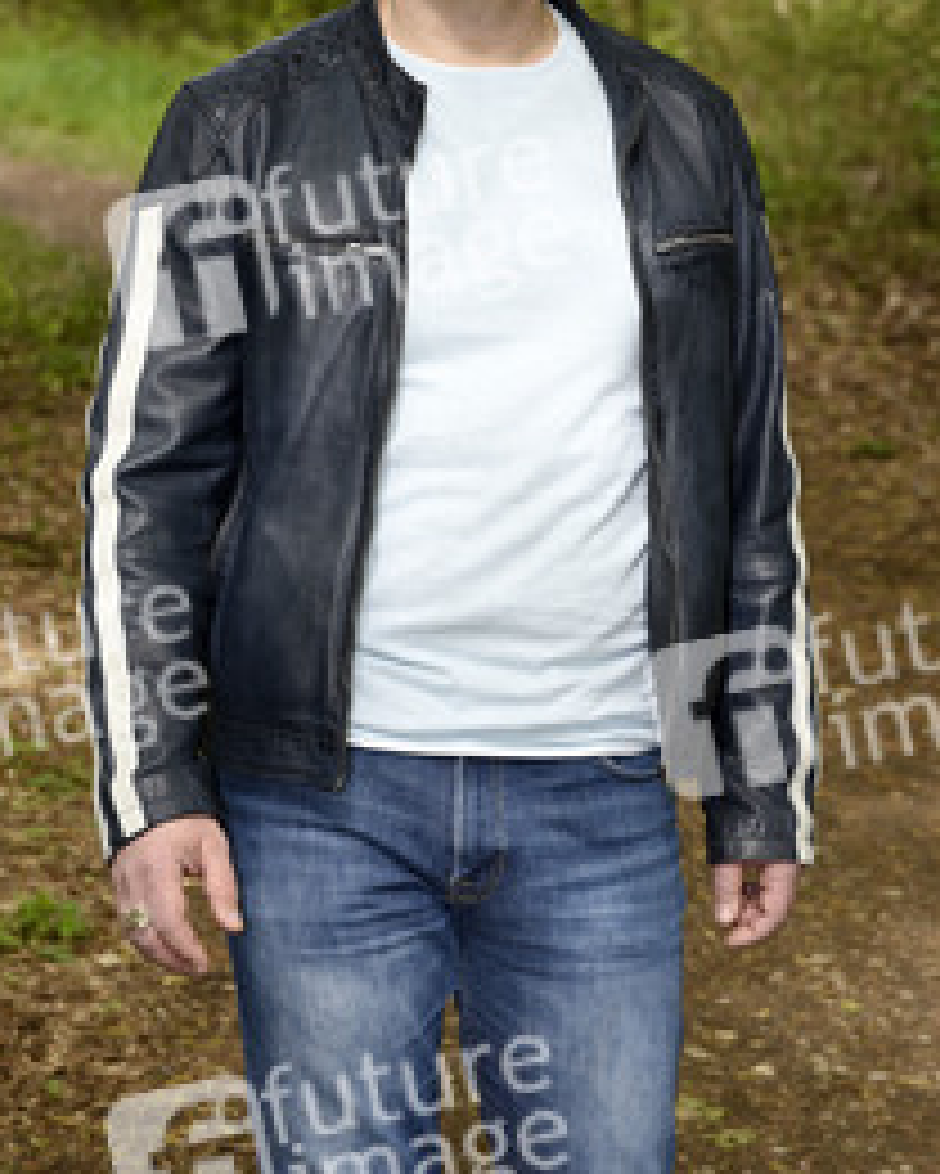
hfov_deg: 9.8
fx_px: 5491
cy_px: 468
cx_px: 468
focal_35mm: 158
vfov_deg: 12.2
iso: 320
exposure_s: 1/160
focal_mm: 110
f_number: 8
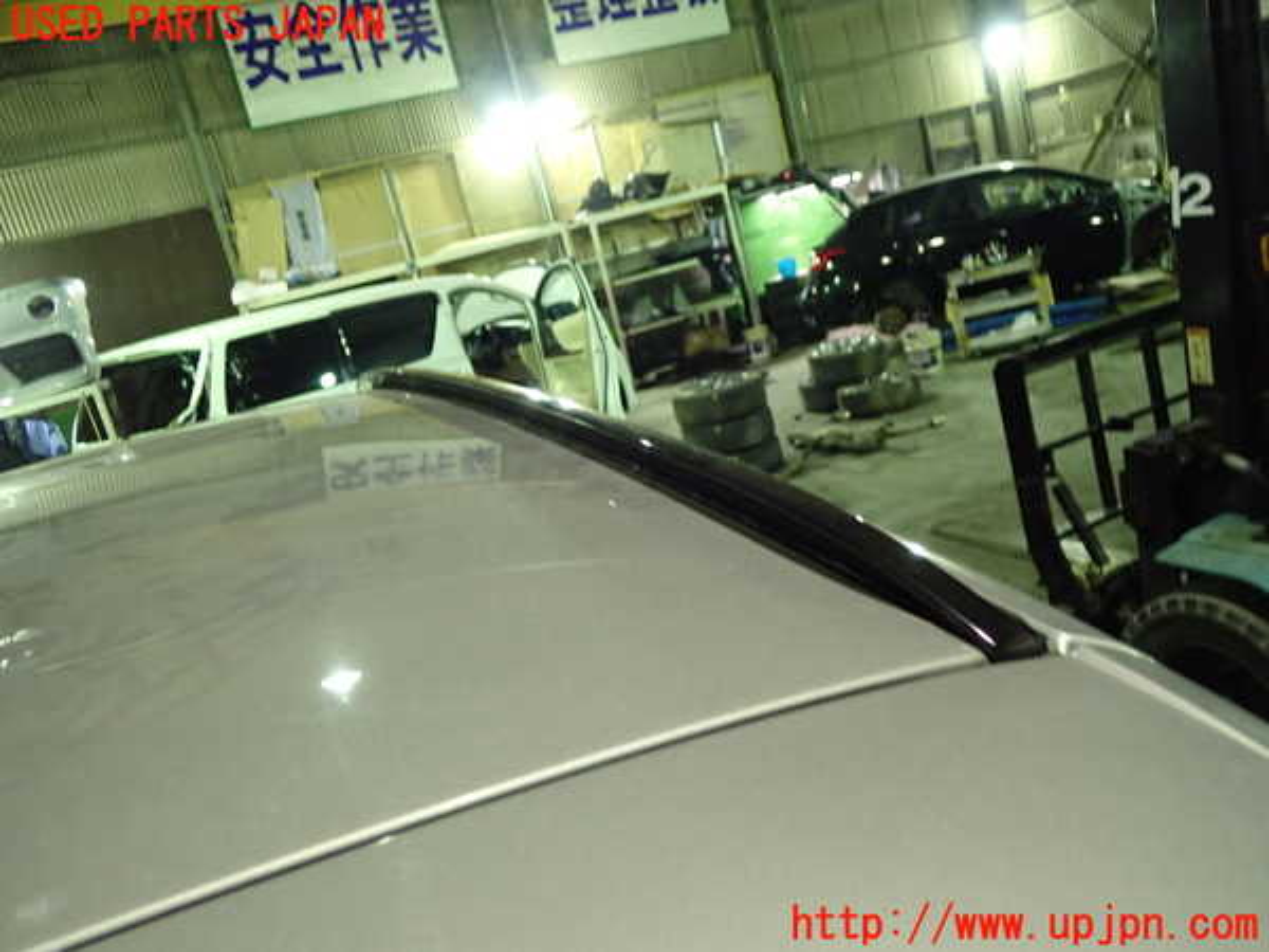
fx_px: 1100
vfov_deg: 46.8
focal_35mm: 30
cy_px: 476
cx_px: 634
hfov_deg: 60.0
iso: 640
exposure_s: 1/30
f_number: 2.3
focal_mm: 5.4
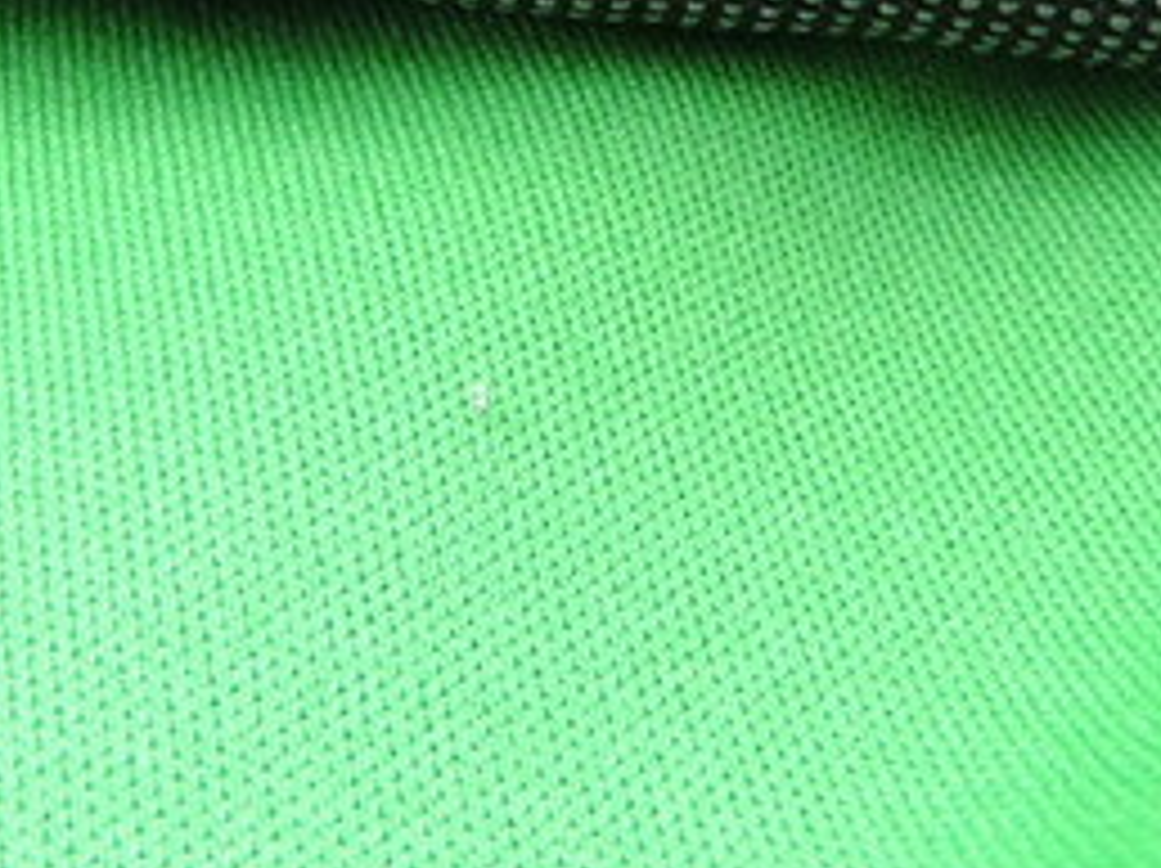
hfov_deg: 27.0
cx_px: 457
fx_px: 2413
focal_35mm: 72
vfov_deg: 18.5
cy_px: -360
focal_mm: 4.3
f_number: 3.3
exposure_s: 1/25
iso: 400
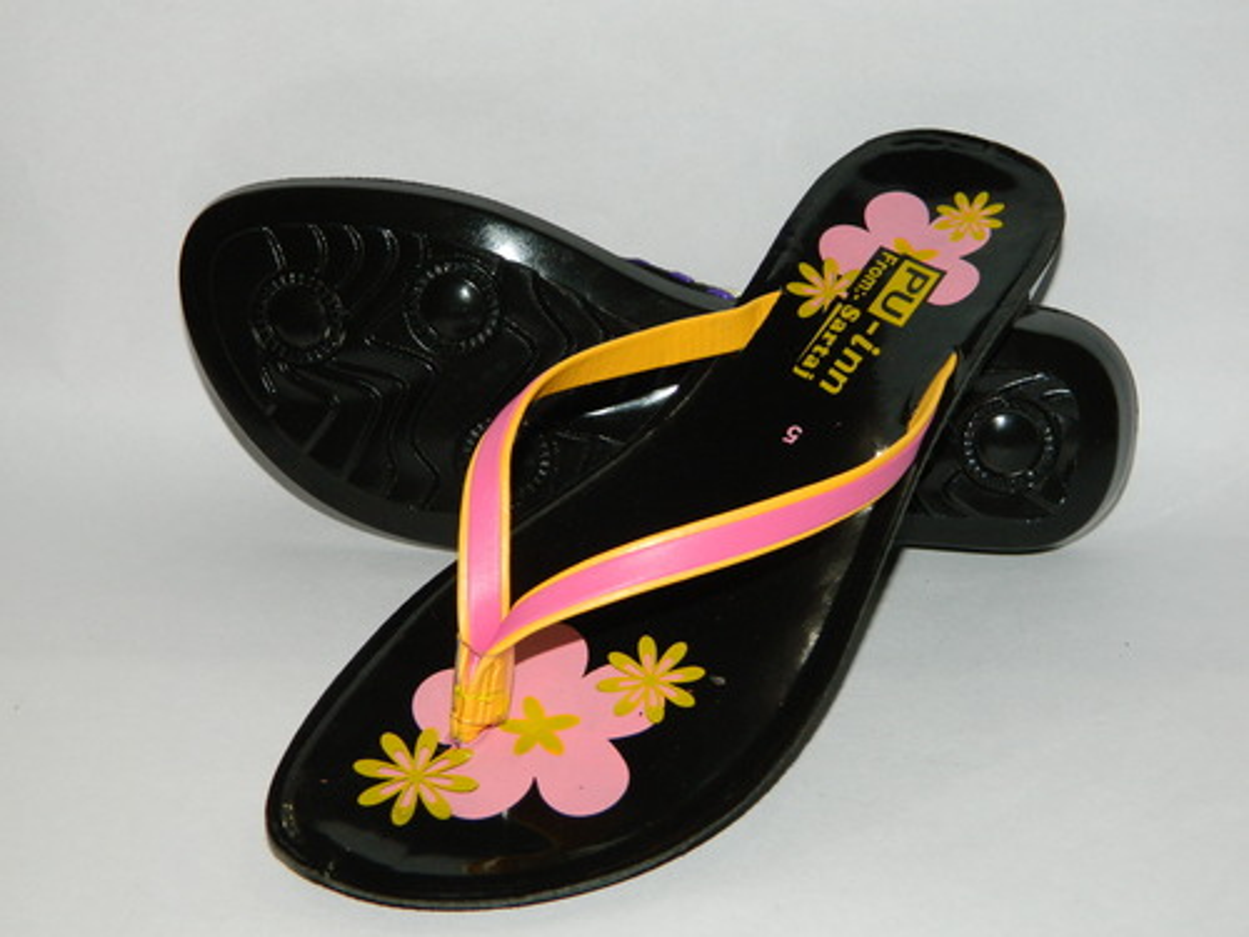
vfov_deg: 25.7
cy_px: 468
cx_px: 624
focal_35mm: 57
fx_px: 2057
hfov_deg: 33.8
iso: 200
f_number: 3.8
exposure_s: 1/50
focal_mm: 10.2
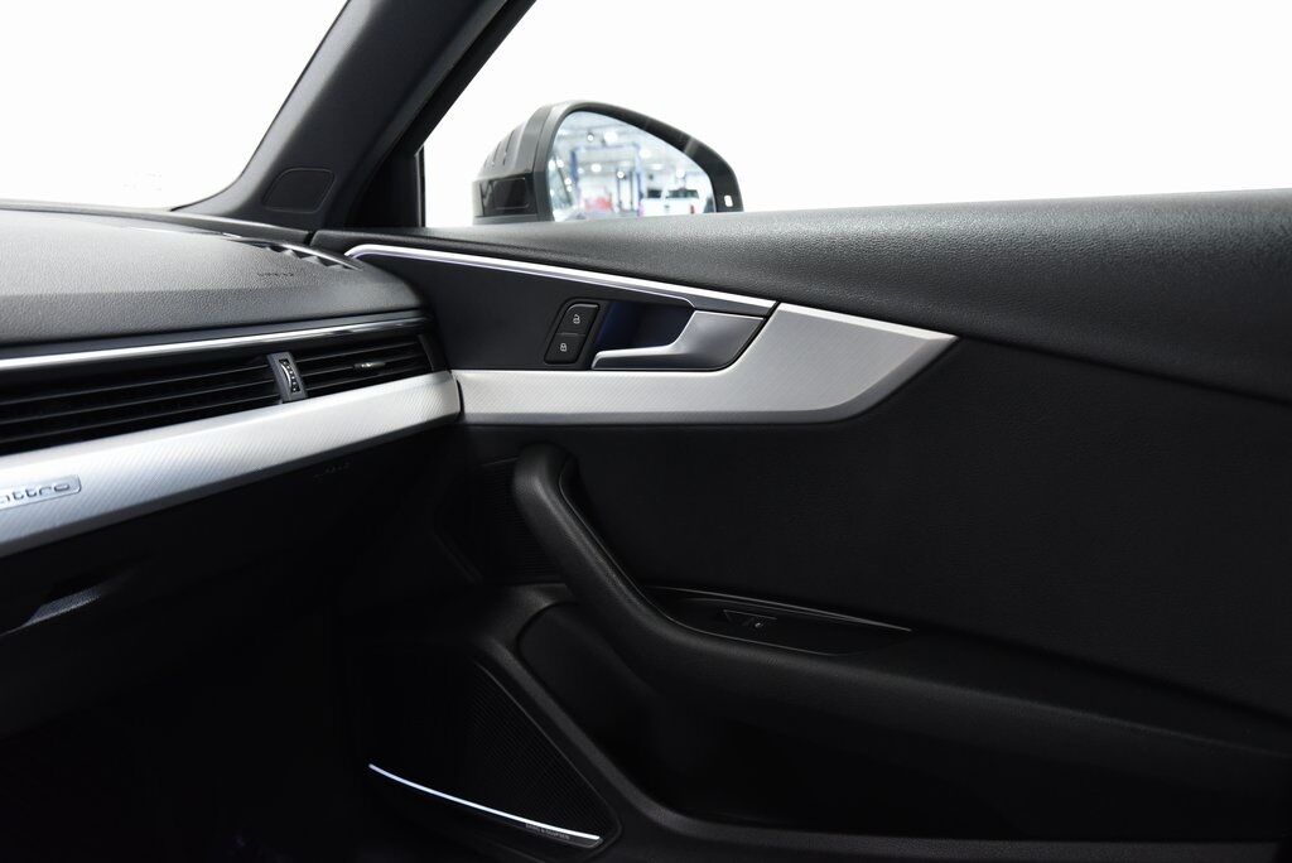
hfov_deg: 60.3
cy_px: 432
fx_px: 1113
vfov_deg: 42.4
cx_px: 646
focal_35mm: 31
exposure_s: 1/20
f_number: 4
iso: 2000
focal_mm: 31
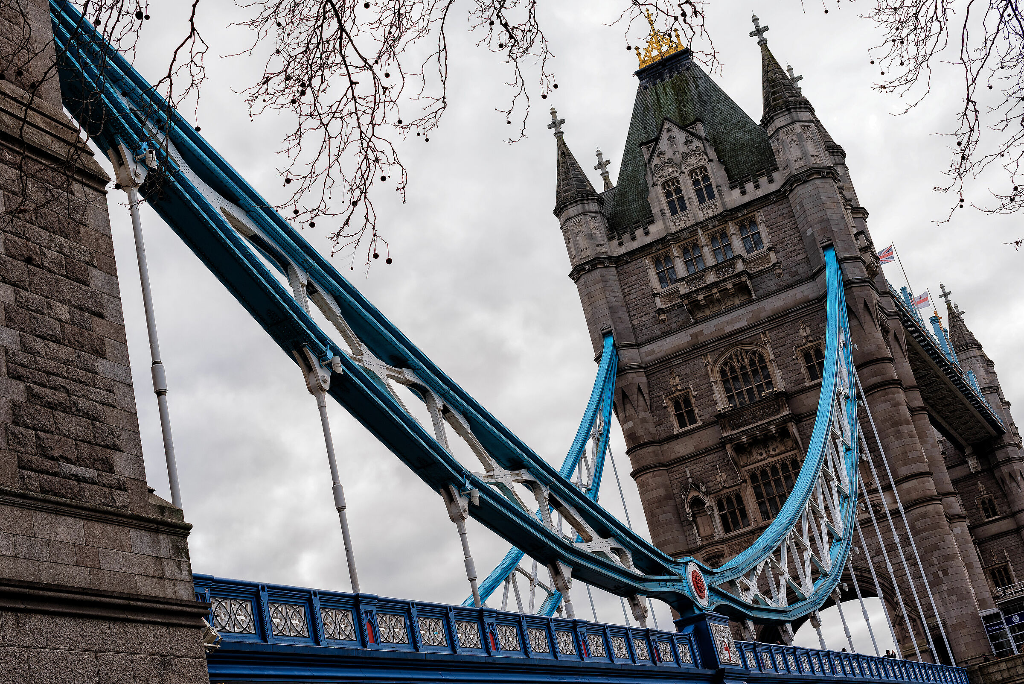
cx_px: 512
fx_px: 1423
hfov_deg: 39.6
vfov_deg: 27.0
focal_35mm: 50
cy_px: 342
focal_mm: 50
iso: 100
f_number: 8
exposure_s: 1/320
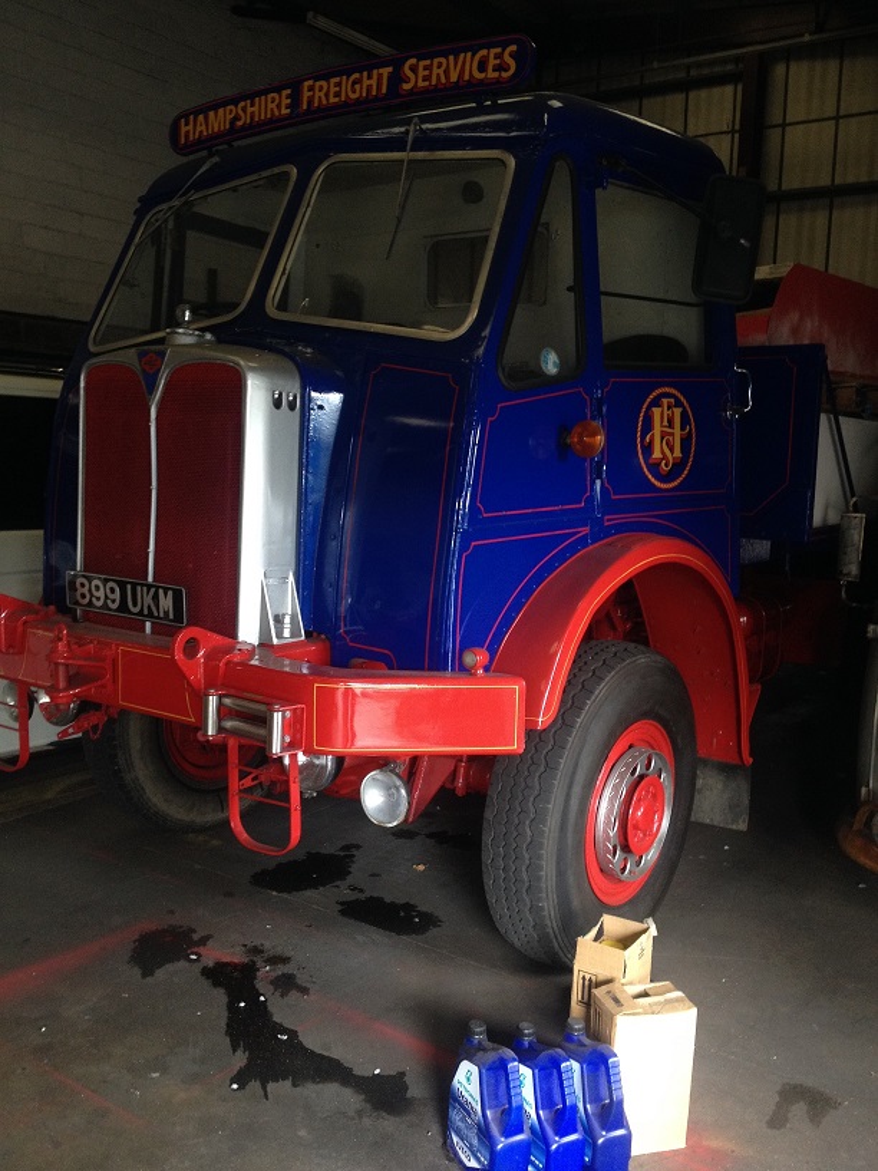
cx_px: 439
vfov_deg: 52.6
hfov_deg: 40.7
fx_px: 1184
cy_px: 586
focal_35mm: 35
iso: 100
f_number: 2.4
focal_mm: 4.28
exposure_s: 1/20
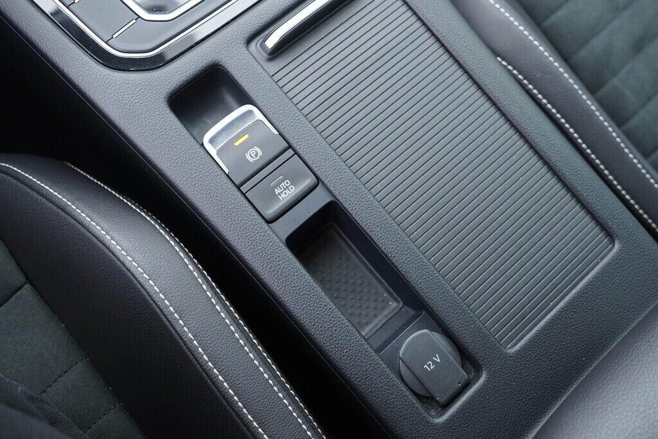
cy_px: 220
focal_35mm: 36
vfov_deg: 36.9
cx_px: 329
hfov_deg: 53.1
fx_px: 658
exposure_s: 1/40
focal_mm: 24
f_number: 2.8
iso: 400
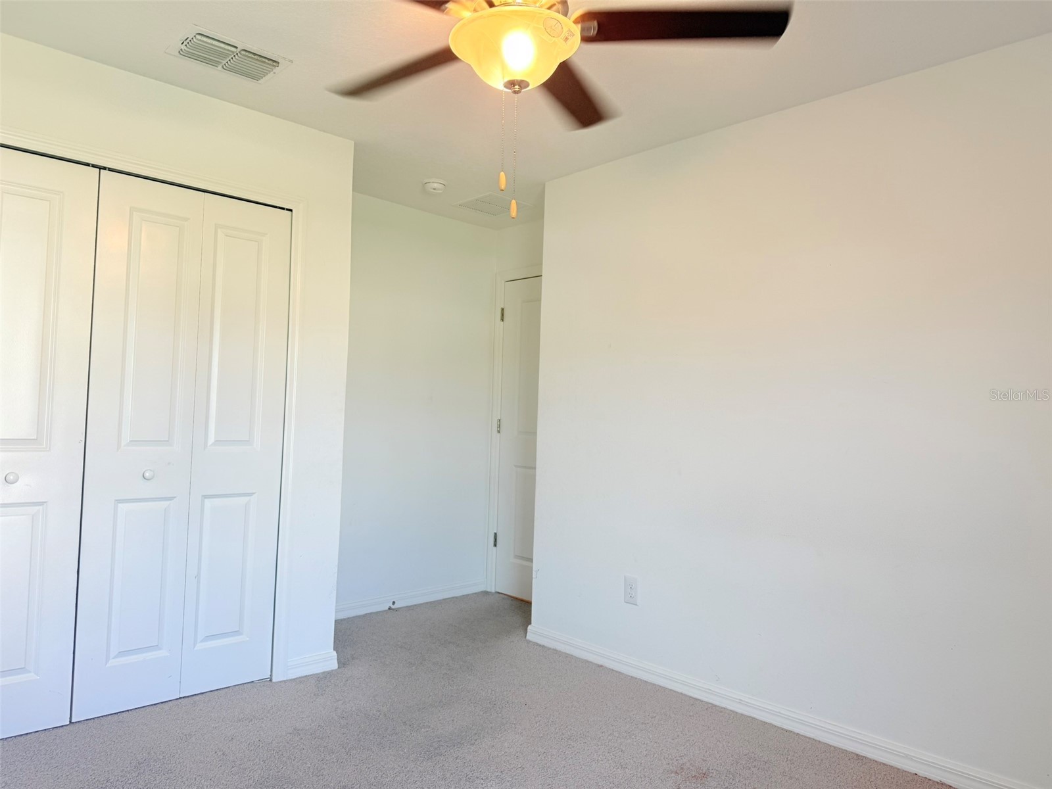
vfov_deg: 56.8
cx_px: 526
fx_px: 729
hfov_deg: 71.6
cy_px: 394
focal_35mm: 24
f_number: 1.78
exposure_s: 1/120
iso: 80
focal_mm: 6.76
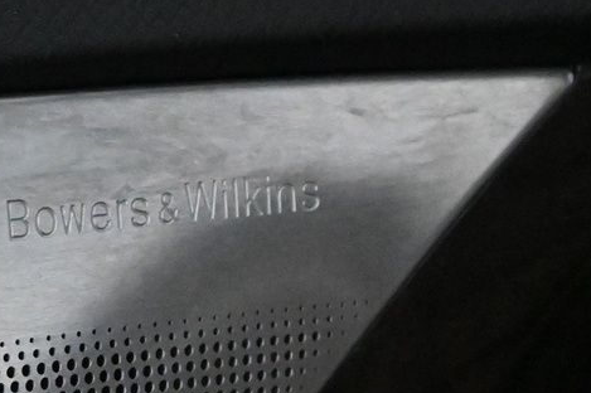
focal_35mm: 244
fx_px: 3998
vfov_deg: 5.6
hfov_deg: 8.3
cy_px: 292
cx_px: -204
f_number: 6
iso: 12800
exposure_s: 1/80
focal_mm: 47
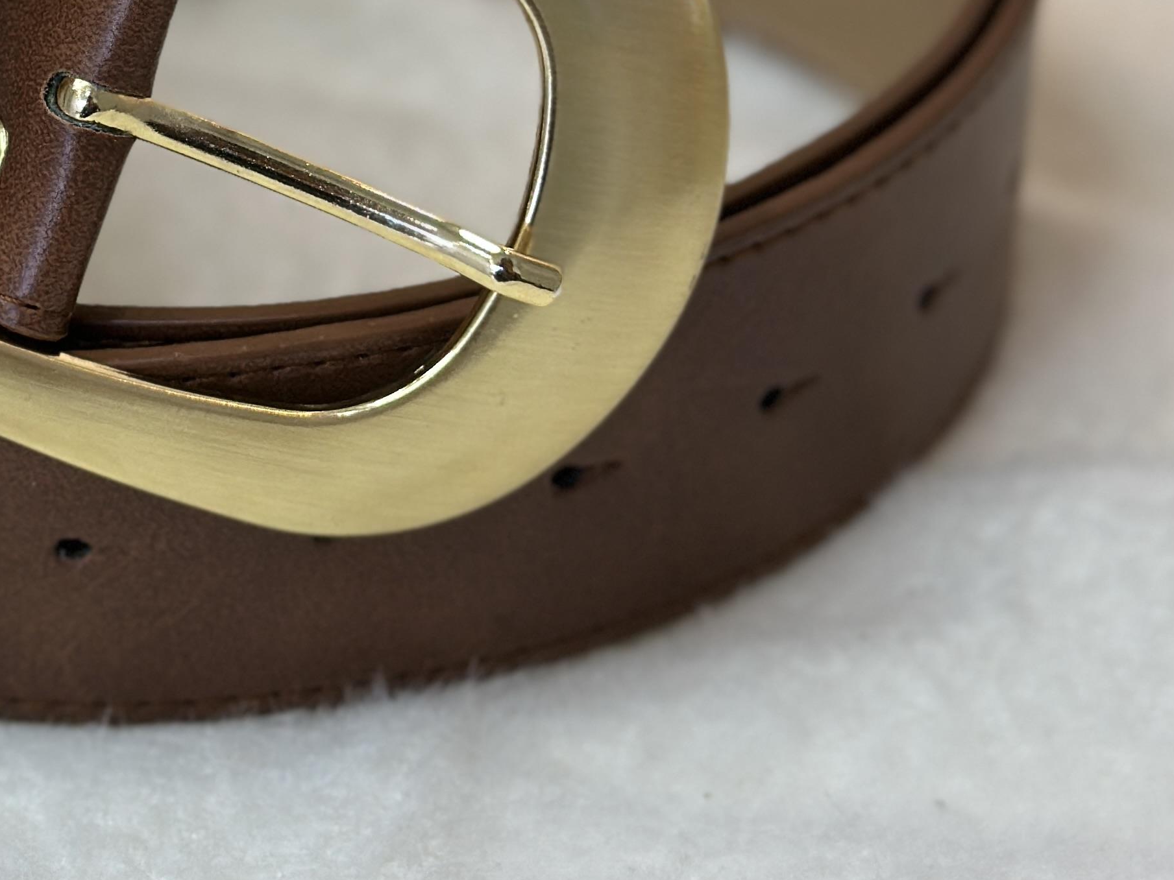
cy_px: -16
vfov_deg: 13.6
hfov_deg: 18.2
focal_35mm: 107
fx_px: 3629
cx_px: 232
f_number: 1.78
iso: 125
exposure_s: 1/104
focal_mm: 6.86
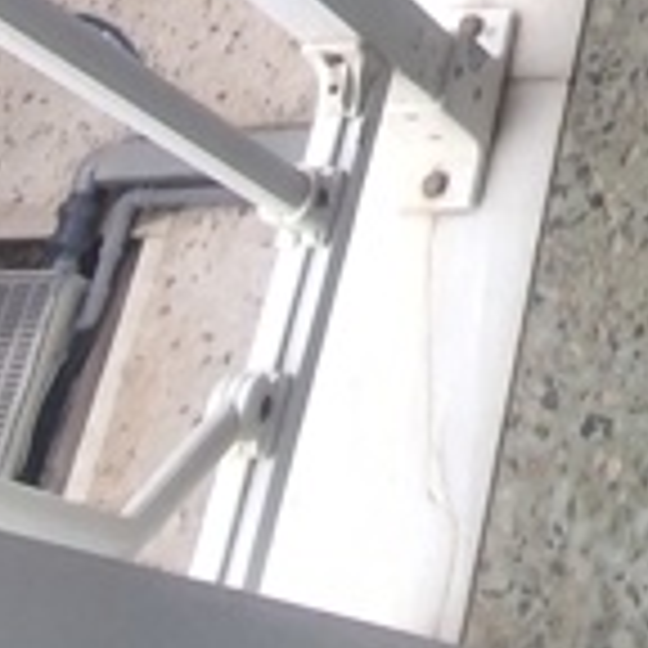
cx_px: 1125
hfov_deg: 16.6
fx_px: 1885
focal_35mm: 89
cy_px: -722
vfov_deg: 15.0
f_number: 2.2
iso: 40
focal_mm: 1.64
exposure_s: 1/100
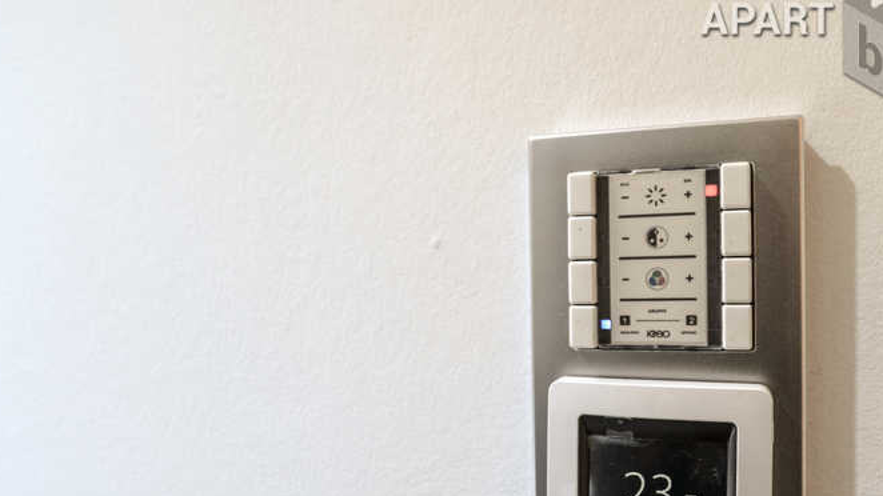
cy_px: 306
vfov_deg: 53.1
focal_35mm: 21
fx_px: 492
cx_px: 560
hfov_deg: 82.0
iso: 450
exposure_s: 1/30
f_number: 3.5
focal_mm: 10
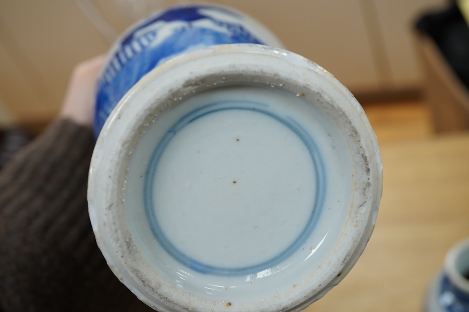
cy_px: 156
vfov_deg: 29.9
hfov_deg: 43.6
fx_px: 586
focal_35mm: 45
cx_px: 234
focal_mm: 30
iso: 1250
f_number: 9
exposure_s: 1/125
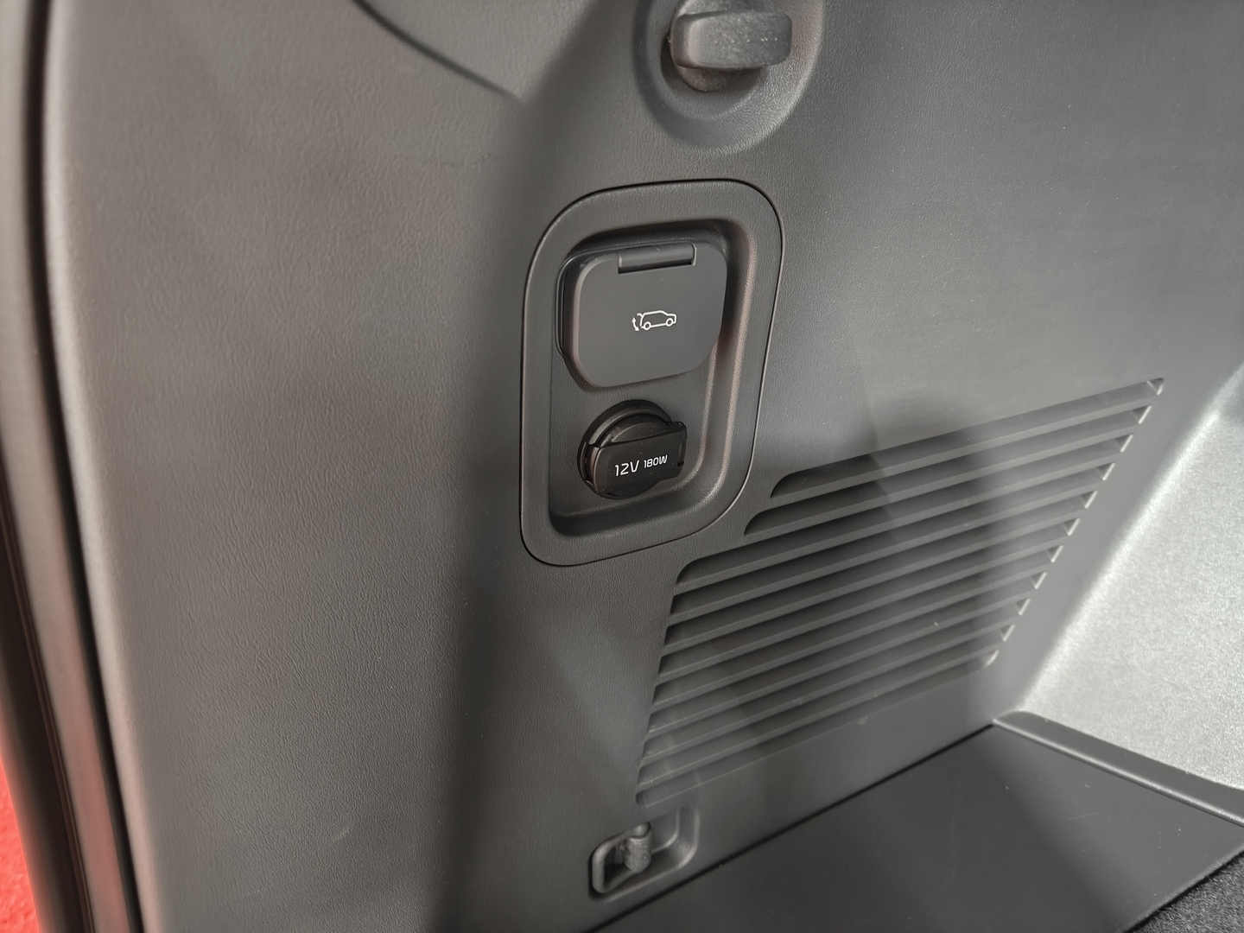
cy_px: 466
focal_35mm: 24
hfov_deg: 71.6
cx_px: 622
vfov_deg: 56.8
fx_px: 862
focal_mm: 5.59
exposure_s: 1/20
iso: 1600
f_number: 1.8
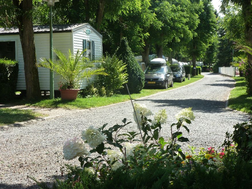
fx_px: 379
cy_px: 94
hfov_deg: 36.8
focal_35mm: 52
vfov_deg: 28.0
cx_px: 126
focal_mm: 9.4
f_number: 4.3
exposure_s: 1/250
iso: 160
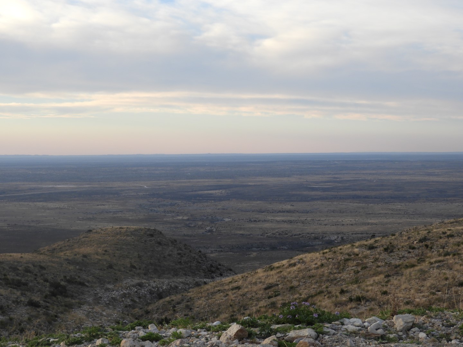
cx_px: 232
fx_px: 1070
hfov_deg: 24.4
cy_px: 174
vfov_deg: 18.4
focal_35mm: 80
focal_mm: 14.3
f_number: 4.5
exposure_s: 1/160
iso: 100
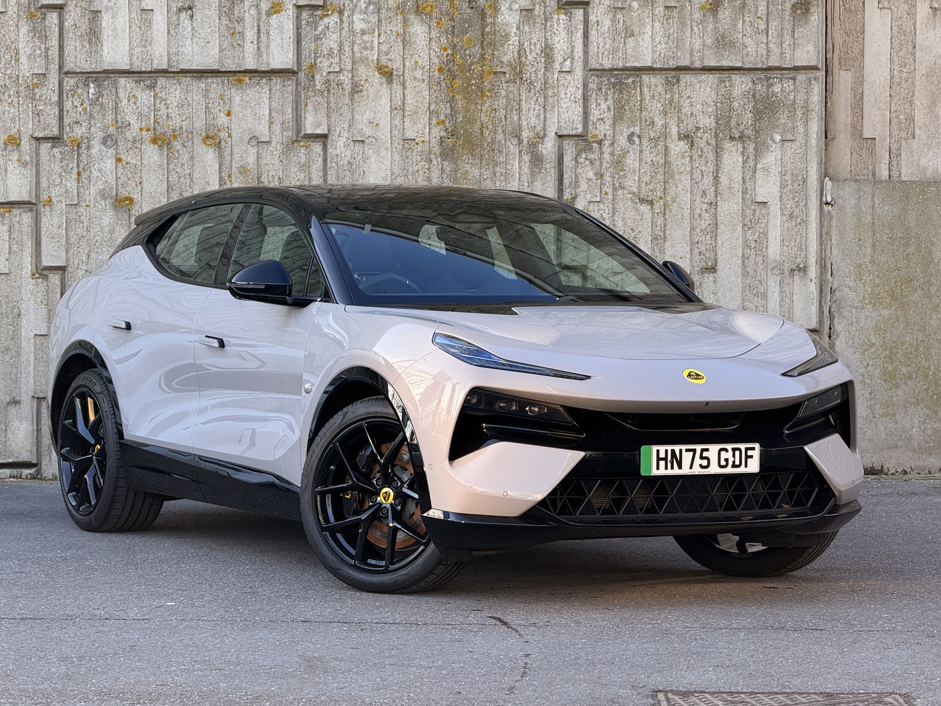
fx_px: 3289
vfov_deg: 12.2
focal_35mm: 121
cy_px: 354
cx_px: 469
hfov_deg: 16.3
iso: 64
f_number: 2.8
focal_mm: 15.66
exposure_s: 1/101
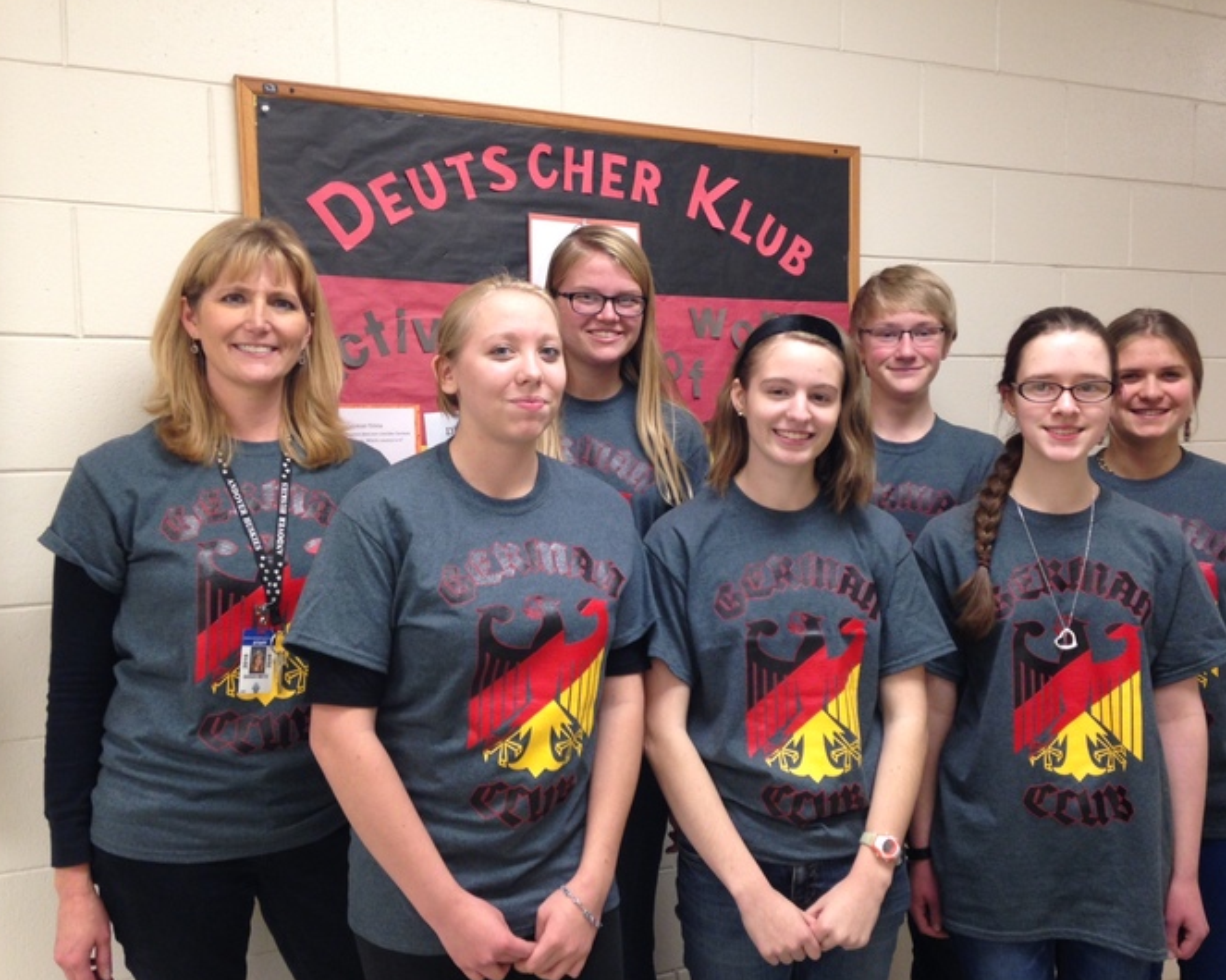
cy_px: 494
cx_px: 642
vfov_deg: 42.2
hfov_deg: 51.5
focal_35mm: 35
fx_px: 1270
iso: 80
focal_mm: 4.12
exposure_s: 1/20
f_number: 2.4
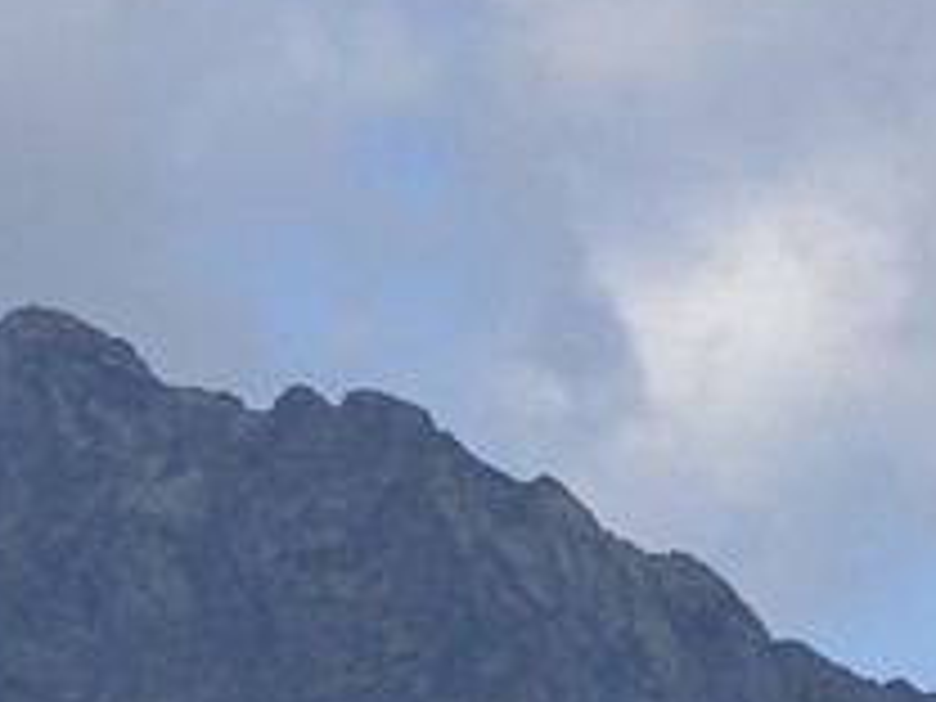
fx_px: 15575
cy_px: 1613
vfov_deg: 2.6
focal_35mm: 576
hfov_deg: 3.3
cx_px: -2642
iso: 200
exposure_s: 1/250
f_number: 13
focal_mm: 78
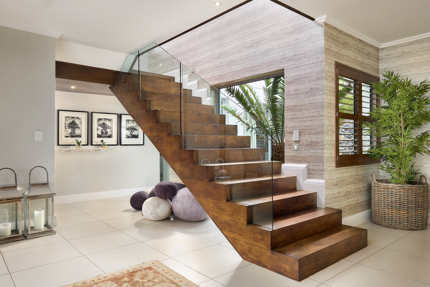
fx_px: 287
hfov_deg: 73.7
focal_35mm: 24
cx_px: 210
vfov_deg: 53.1
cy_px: 138
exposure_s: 1/80
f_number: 8
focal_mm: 15.1
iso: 640
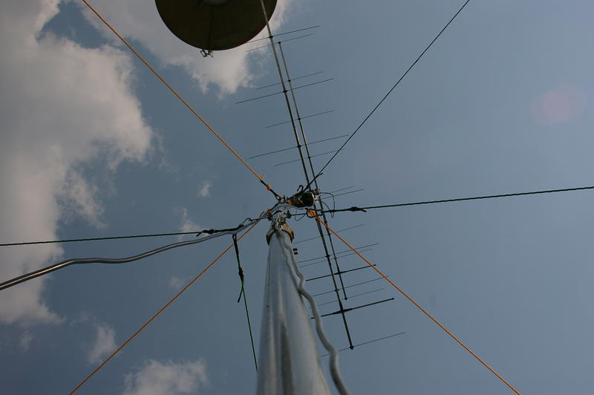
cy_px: 198
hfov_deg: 46.4
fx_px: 692
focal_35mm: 42
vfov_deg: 31.8
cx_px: 297
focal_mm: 28
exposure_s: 1/2000
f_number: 9.5
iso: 400
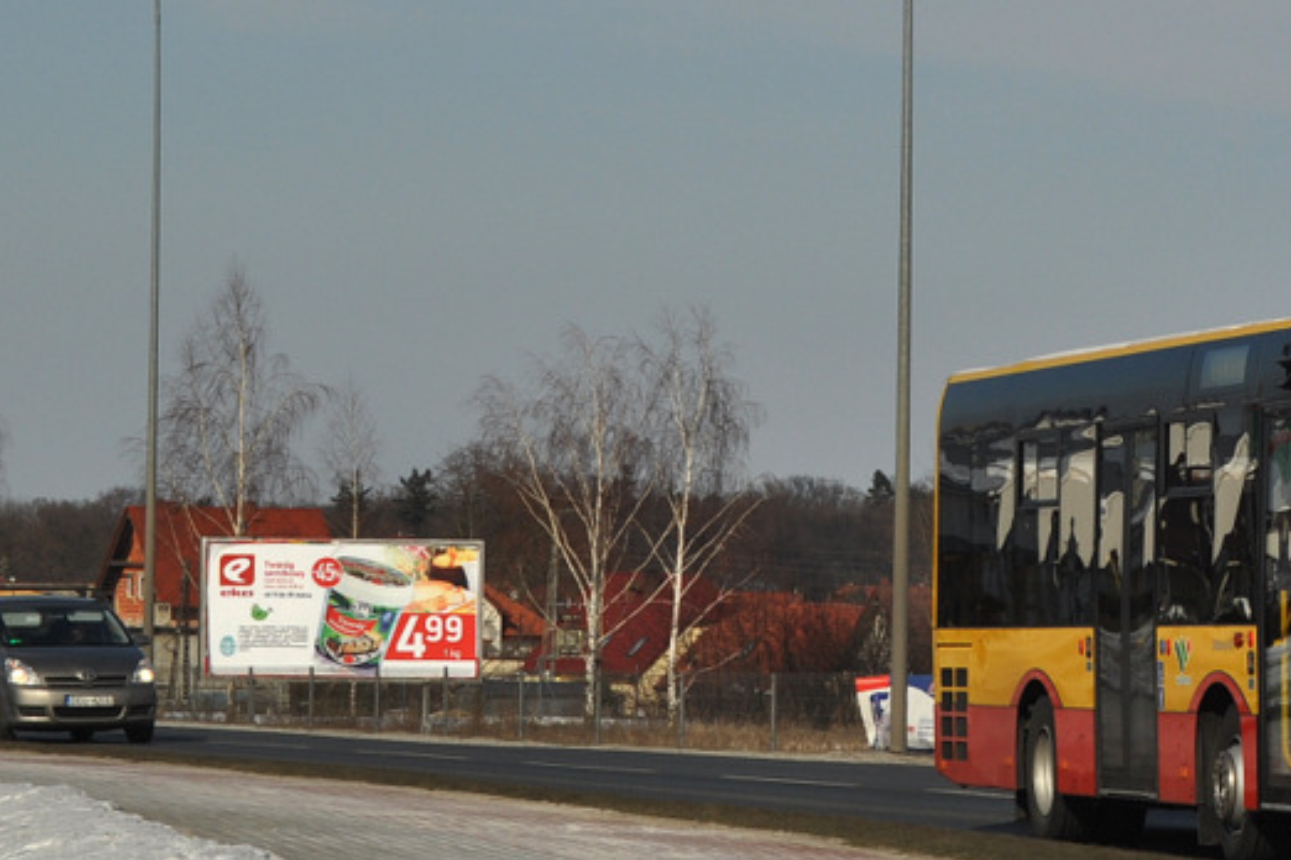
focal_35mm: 158
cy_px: 266
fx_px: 5664
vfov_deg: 8.7
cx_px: 1061
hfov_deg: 12.9
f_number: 14
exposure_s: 1/800
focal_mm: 55
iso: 200
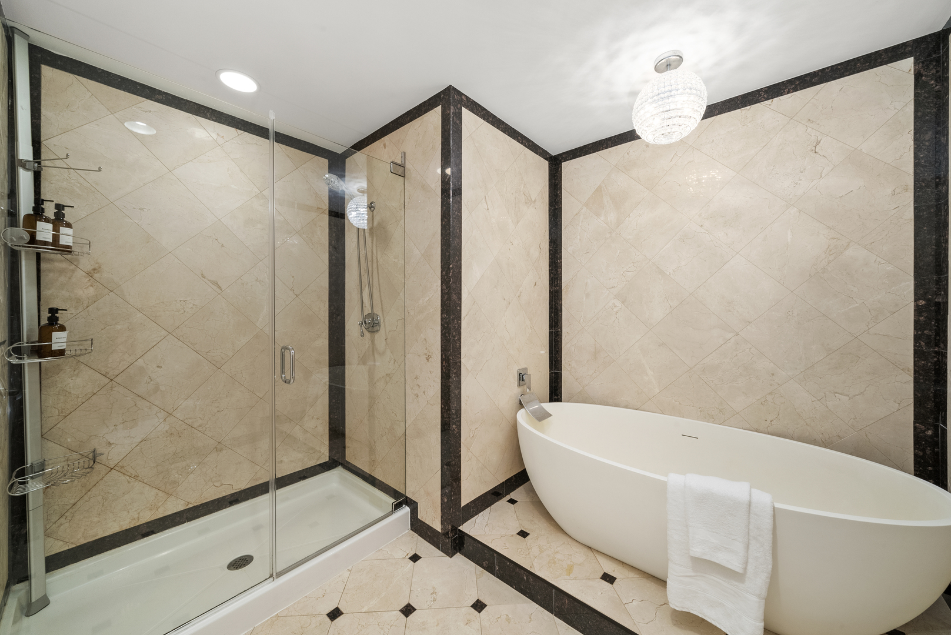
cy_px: 318
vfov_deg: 85.5
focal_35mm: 13
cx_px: 476
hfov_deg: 108.3
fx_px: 344
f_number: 13
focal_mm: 13
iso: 640
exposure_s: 1/3
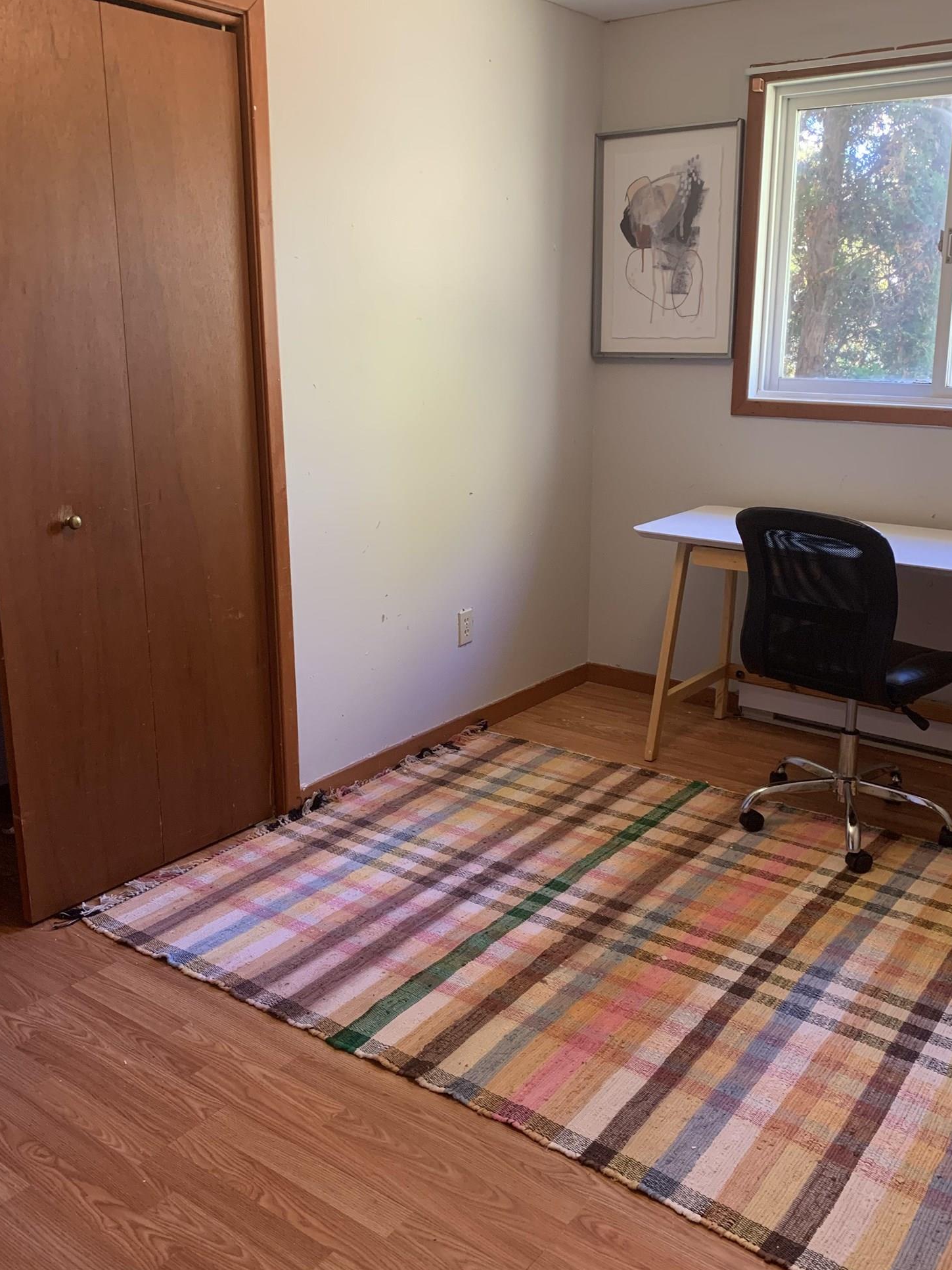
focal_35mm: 31
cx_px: 481
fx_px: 1137
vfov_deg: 58.3
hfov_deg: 45.4
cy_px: 610
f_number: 1.8
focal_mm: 4.25
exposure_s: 1/60
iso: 200
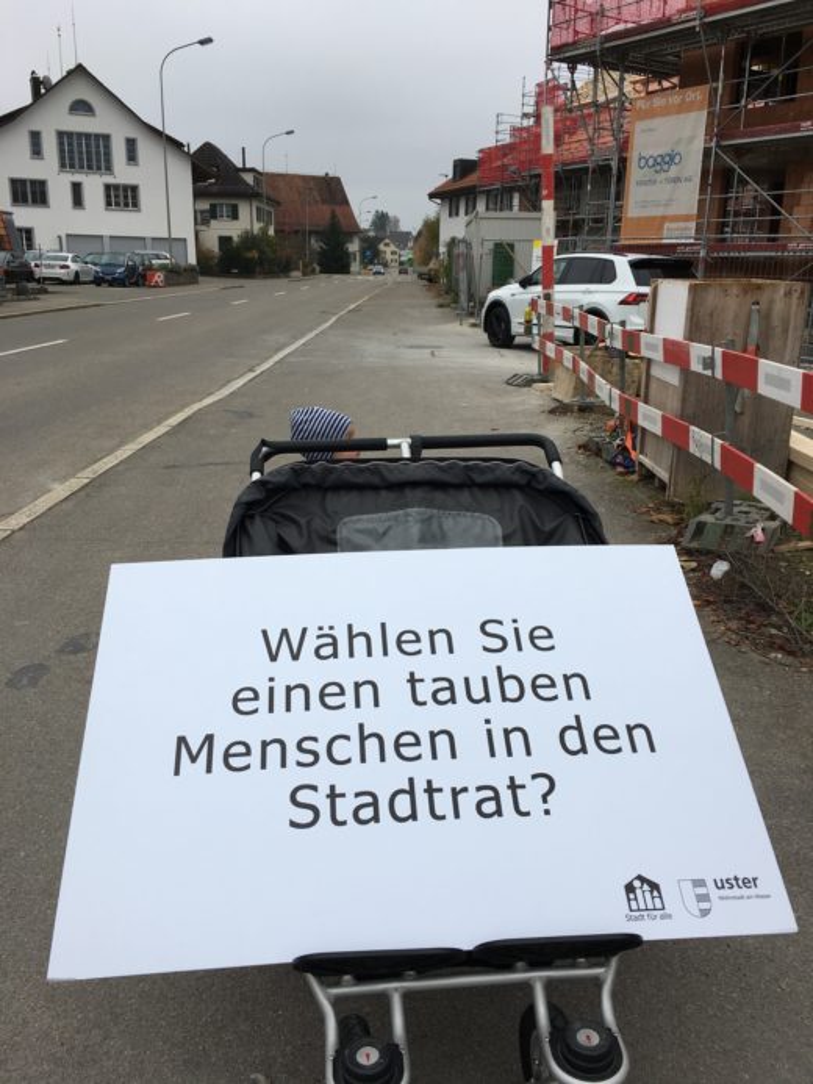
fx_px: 908
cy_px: 542
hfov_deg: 48.2
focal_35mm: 29
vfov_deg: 61.7
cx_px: 406
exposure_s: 1/553
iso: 25
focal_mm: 4.15
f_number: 2.2
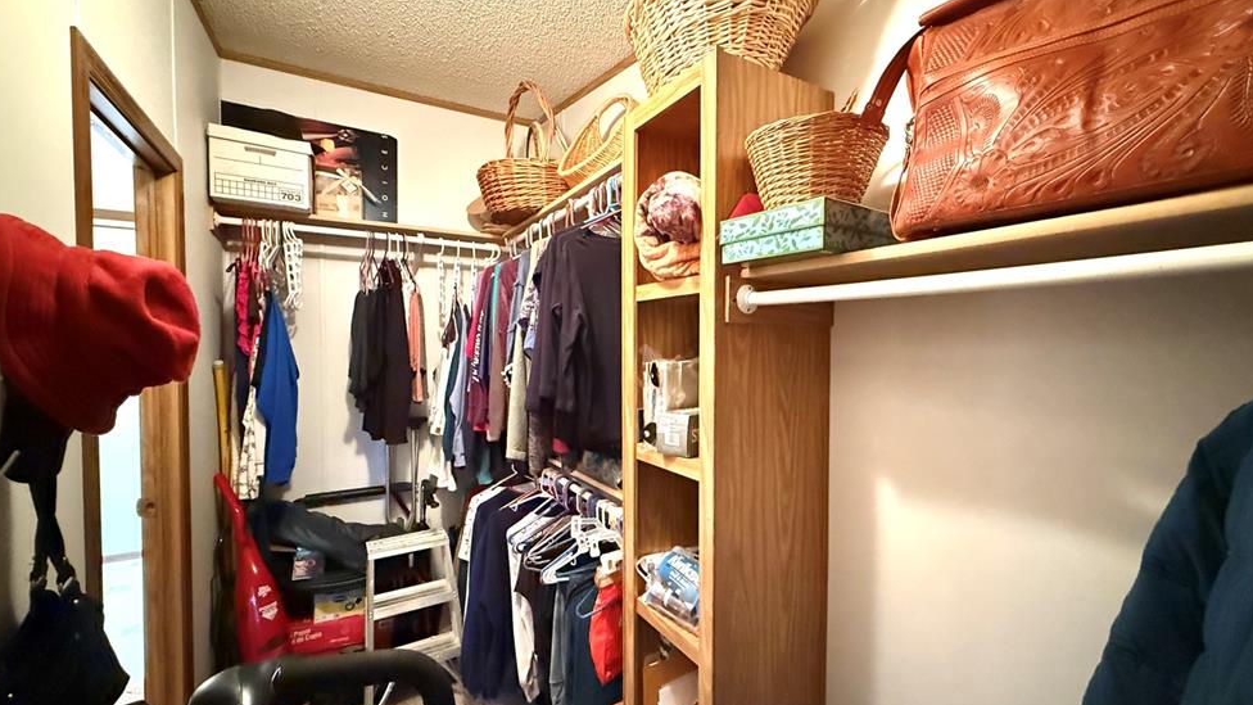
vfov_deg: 67.1
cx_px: 644
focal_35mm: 16
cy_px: 364
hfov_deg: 99.3
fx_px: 532
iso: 1600
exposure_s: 1/40
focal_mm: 2.22
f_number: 2.2
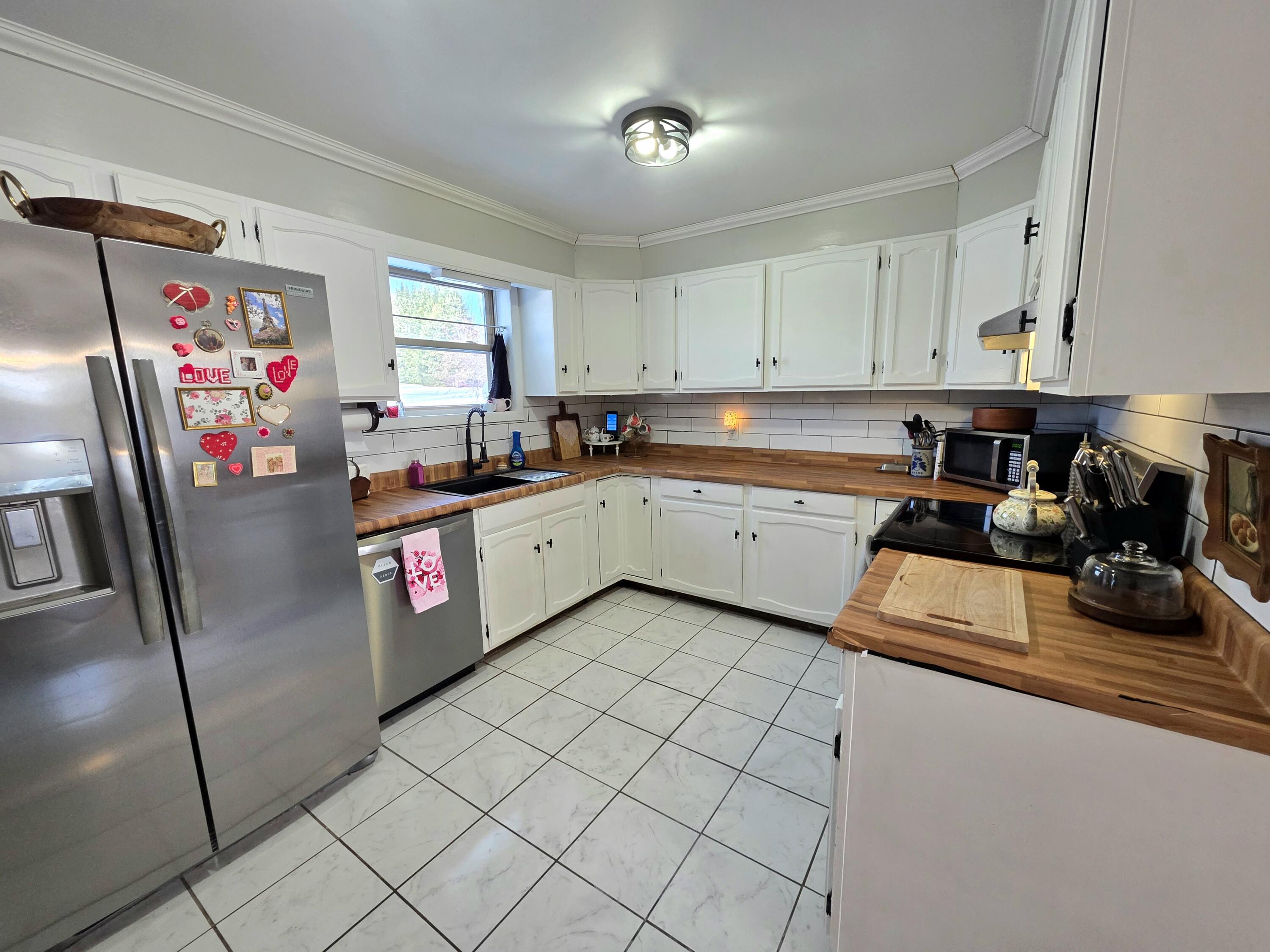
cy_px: 476
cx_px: 635
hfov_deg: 106.2
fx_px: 477
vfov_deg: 89.9
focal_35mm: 13
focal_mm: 2.2
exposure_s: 1/120
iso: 250
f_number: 1.9
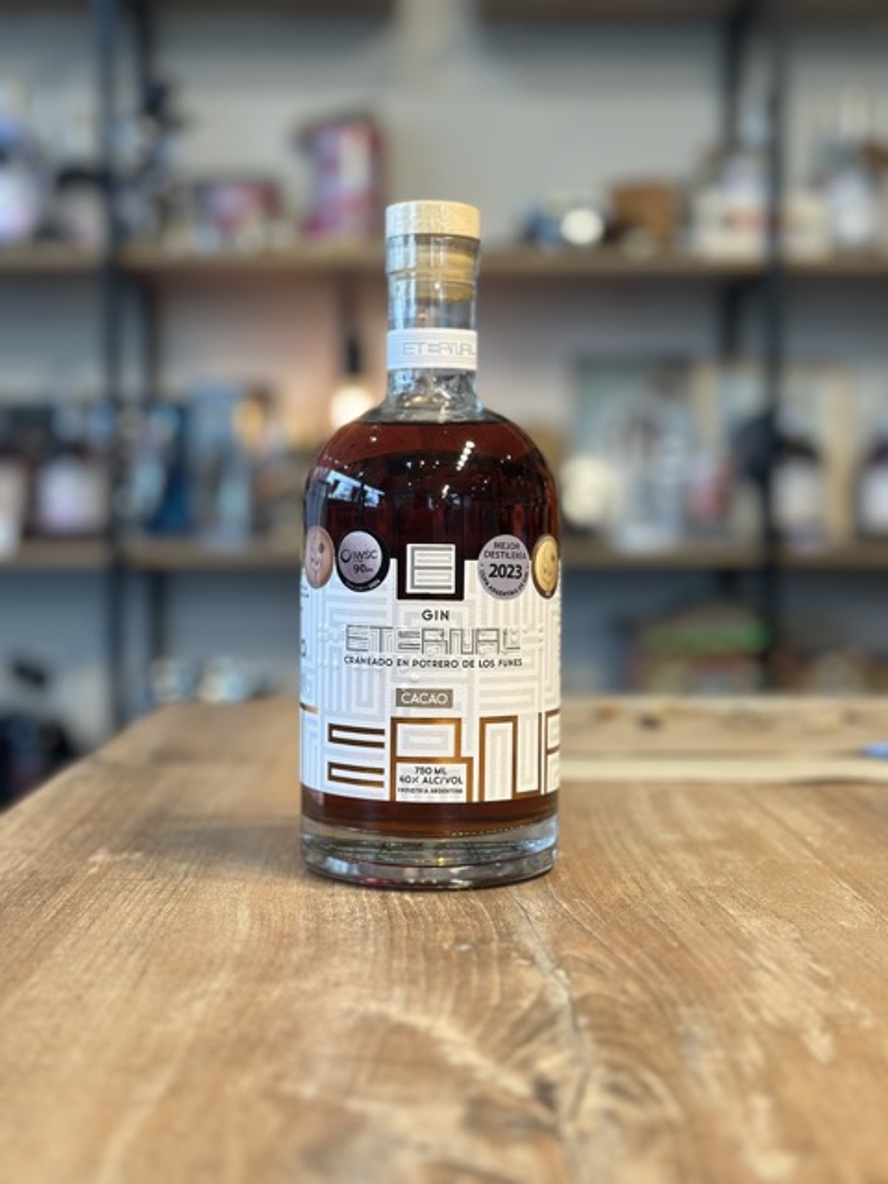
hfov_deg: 30.3
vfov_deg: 39.7
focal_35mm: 48
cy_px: 592
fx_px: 1642
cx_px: 444
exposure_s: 1/50
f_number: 1.78
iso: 64
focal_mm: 6.86
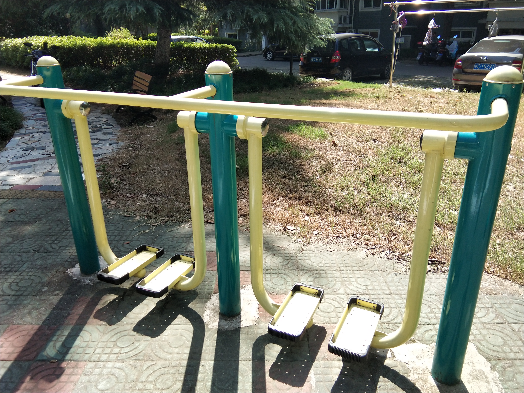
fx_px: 469
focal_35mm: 31
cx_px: 262
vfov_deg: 45.4
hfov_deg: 58.4
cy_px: 196
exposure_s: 1/423
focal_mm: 3.69
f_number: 2.2
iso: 50
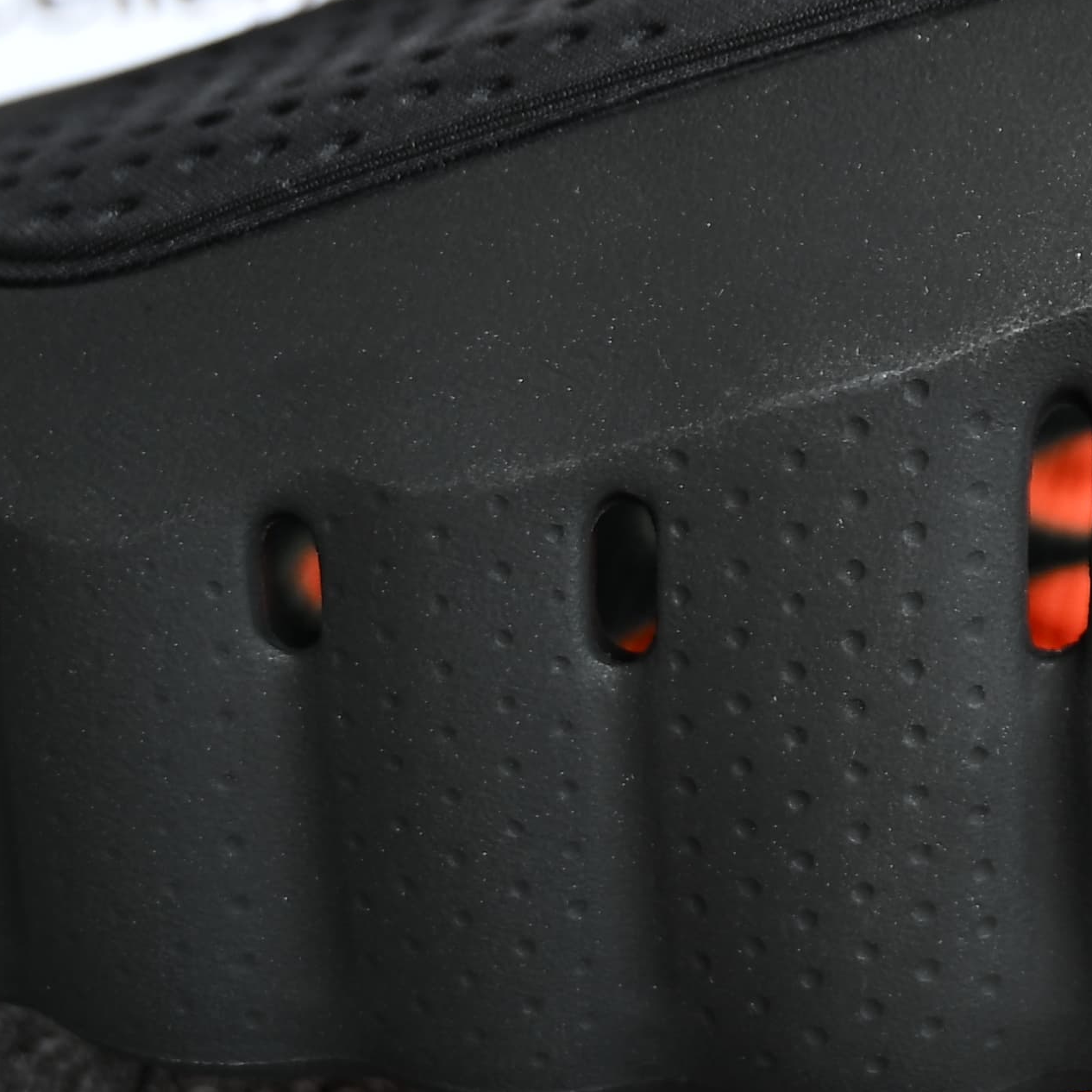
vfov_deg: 12.8
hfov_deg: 12.3
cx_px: 1688
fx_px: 4783
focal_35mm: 134
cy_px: -121
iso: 80
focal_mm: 33
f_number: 4
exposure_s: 1/40
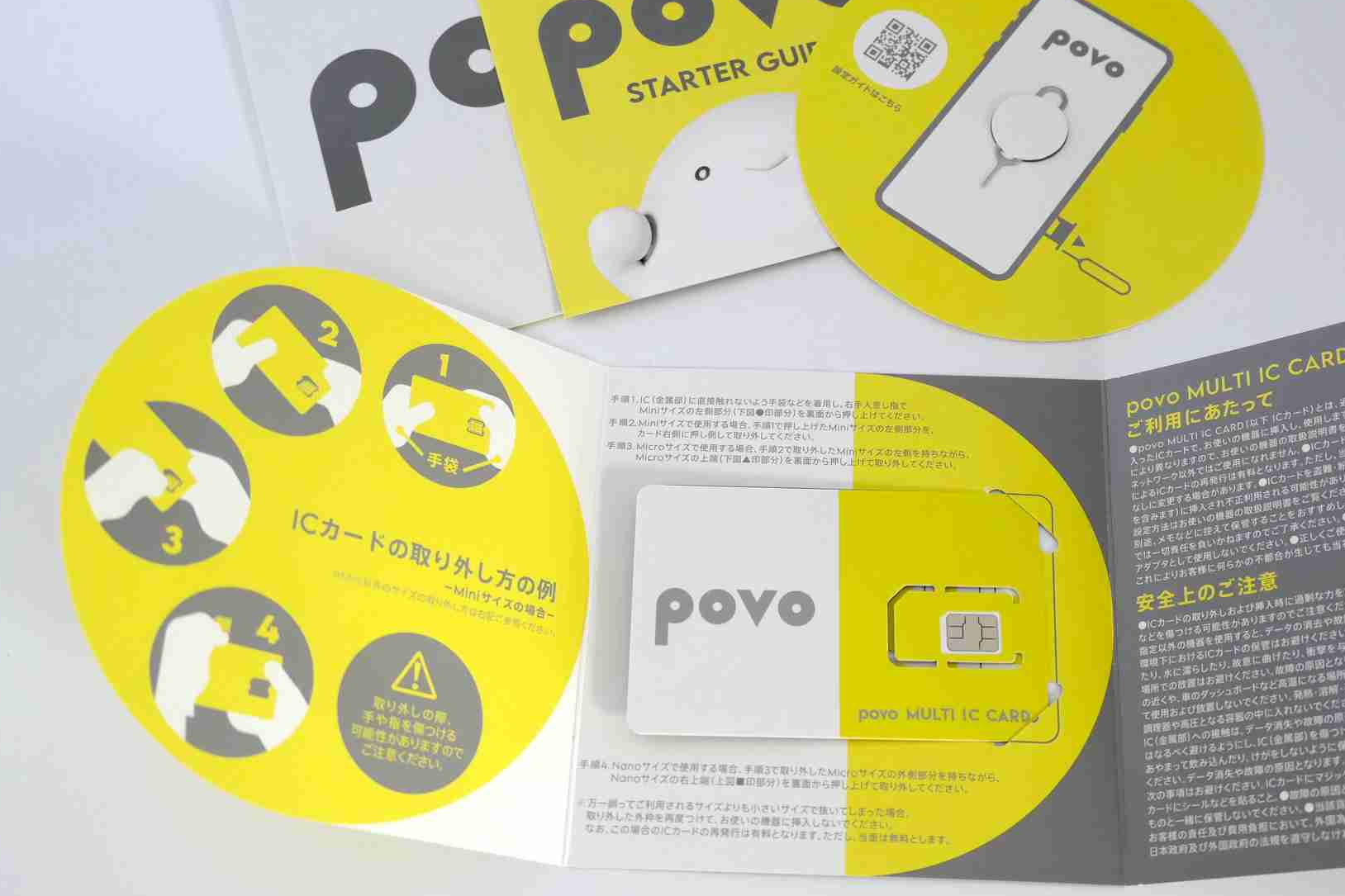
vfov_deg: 29.2
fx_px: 1718
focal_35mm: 46
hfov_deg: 42.6
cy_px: 412
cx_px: 781
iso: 400
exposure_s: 1/80
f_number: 3.9
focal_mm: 14.4
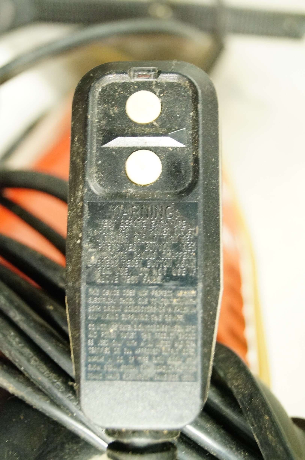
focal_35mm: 42
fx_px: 536
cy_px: 230
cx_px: 152
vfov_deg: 46.5
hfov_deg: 31.8
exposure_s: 1/8
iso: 3200
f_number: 4.5
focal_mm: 28
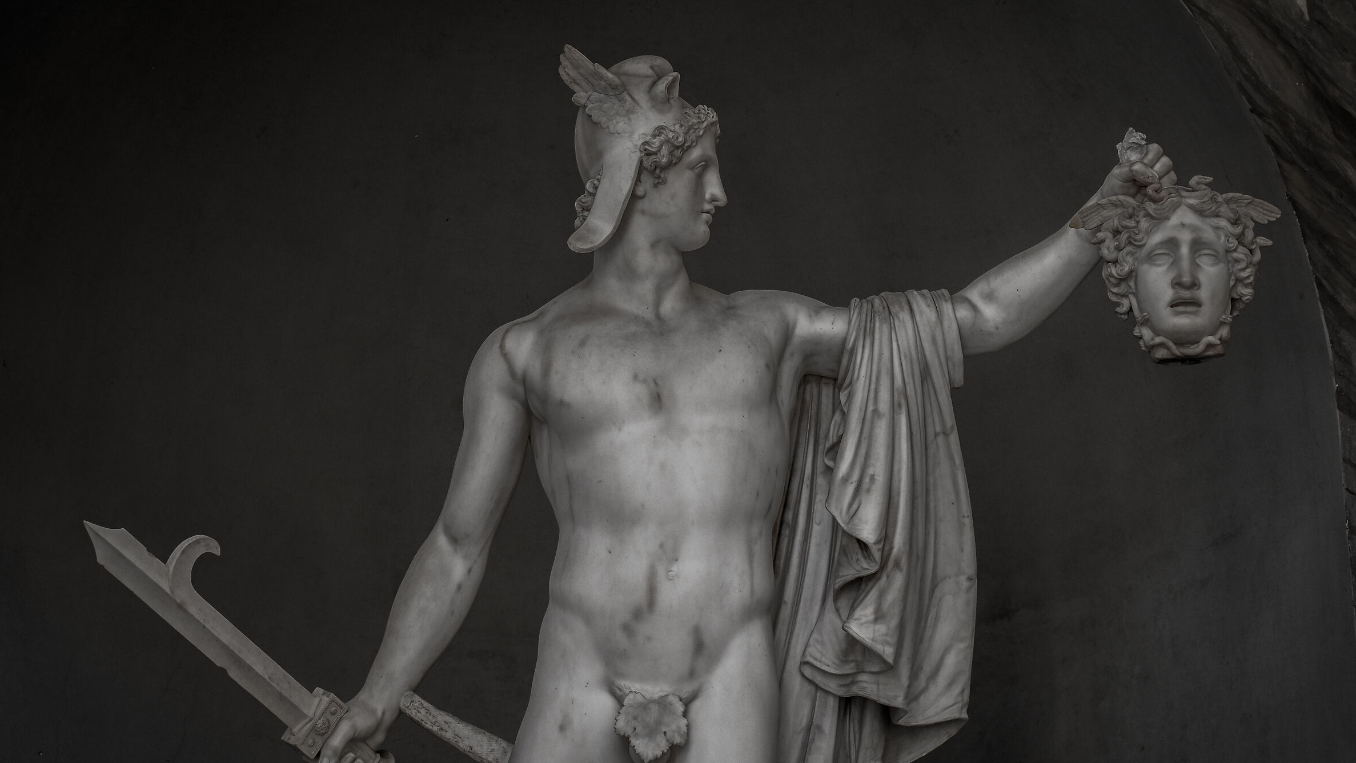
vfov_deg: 16.8
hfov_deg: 29.3
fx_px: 2589
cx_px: 683
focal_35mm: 72
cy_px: 448
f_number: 5.6
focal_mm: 45
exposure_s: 1/140
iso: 640
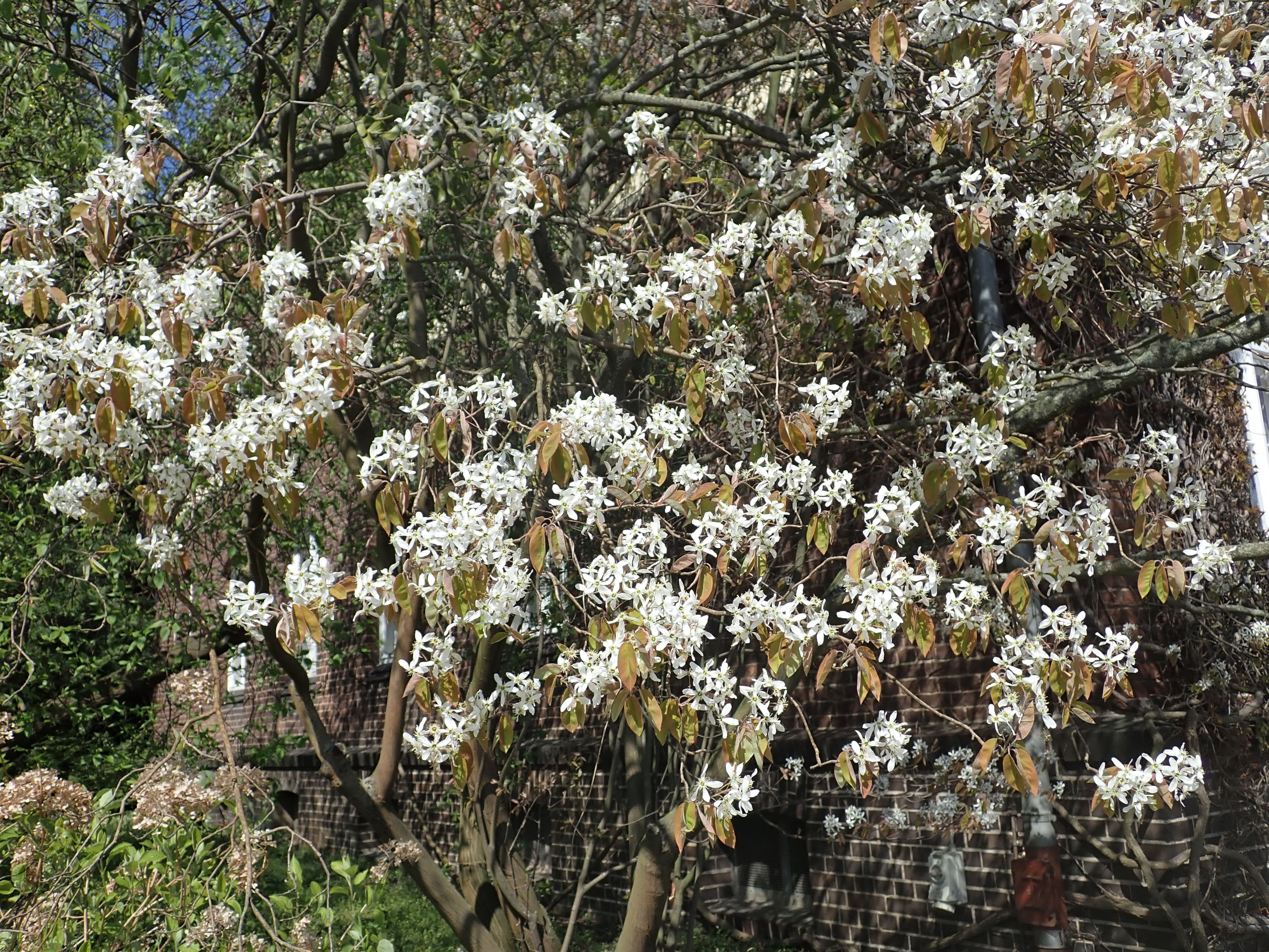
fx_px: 1100
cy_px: 476
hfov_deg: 60.0
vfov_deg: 46.8
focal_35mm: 30
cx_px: 634
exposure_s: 1/1000
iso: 100
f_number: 3.2
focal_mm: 5.5
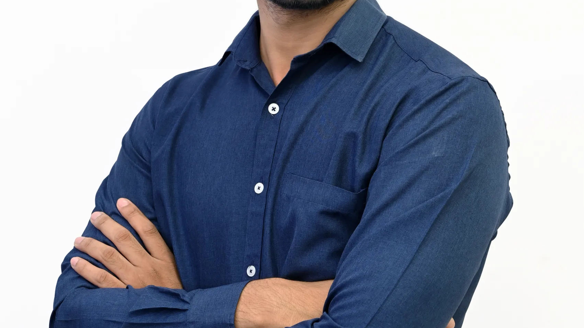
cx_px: 293
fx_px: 1688
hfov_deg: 19.6
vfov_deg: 11.1
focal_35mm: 109
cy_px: 140
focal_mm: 69
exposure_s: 1/125
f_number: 9
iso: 500
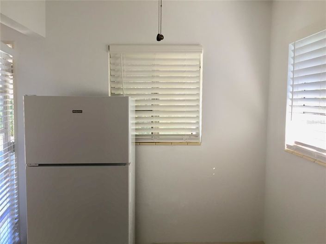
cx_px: 163
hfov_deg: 61.7
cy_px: 122
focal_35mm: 29
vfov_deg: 48.2
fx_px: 273
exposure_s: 1/30
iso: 32
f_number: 2.2
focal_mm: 4.15
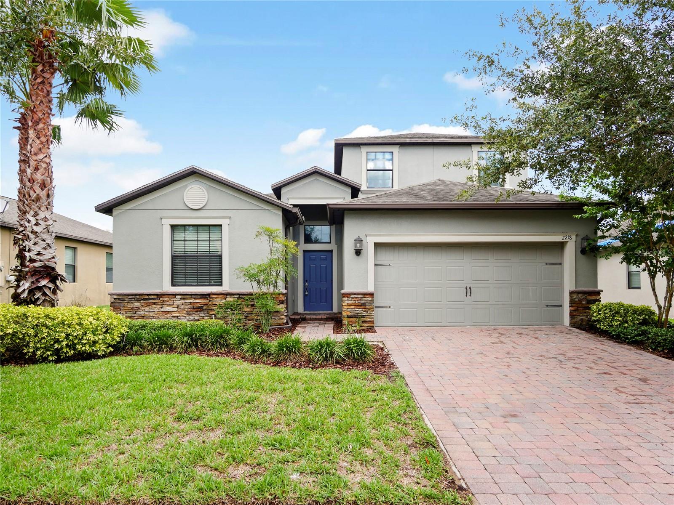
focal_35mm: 22
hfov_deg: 76.4
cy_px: 252
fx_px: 428
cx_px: 337
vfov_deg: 61.1
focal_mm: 11
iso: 200
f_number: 5.6
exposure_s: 1/200
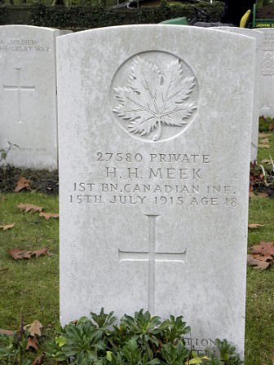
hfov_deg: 19.6
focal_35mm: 75
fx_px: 792
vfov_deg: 26.0
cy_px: 182
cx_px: 137
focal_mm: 13.4
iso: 71
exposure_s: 1/72.5
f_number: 4
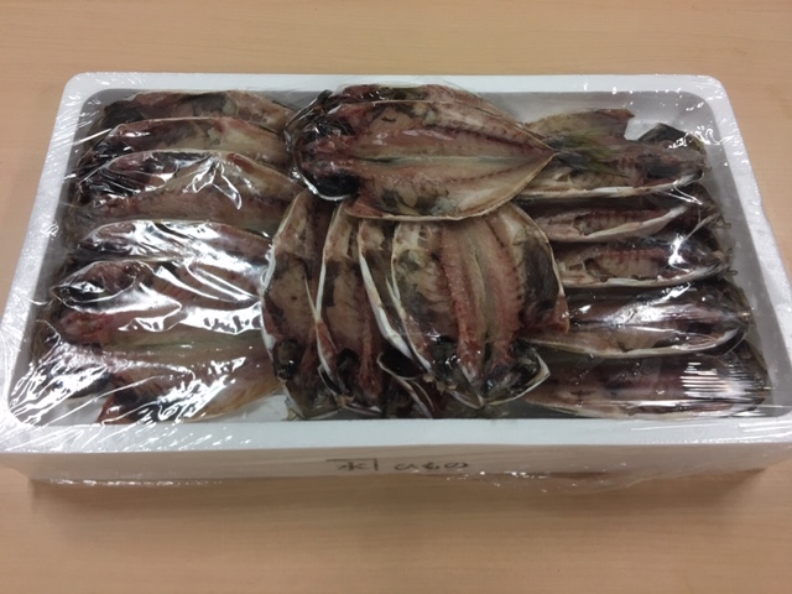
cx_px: 396
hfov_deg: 61.7
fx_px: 664
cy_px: 297
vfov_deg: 48.2
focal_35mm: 29
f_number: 2.2
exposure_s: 1/30
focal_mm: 4.15
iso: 32
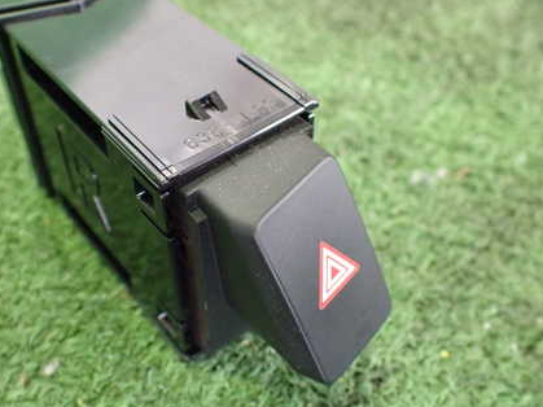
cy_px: 187
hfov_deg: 43.3
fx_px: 674
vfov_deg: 33.6
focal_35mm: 43
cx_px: 183
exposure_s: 1/40
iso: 800
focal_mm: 5.4
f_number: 2.3
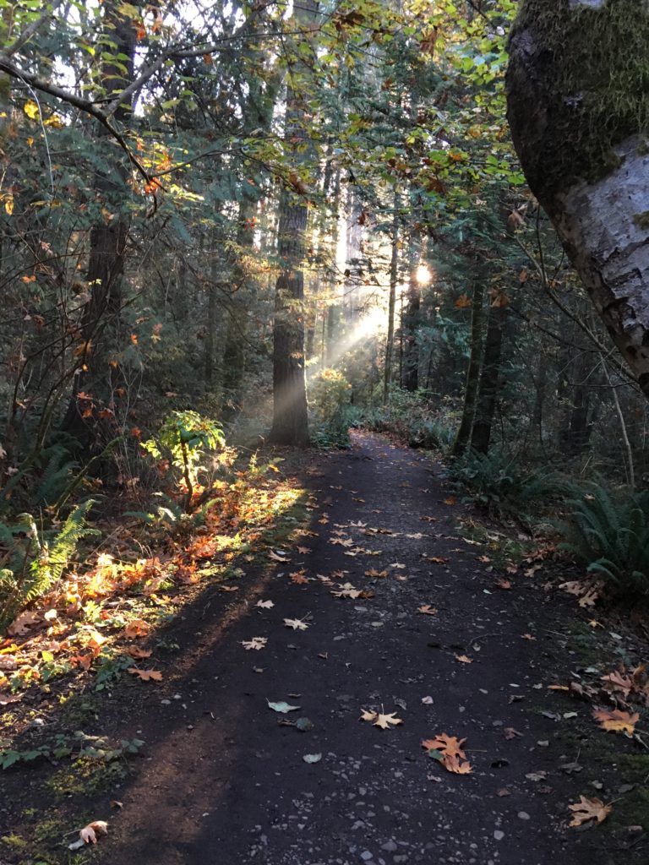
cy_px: 432
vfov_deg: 61.7
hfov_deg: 48.2
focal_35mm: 29
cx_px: 324
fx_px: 725
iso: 160
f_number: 2.2
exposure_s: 1/30
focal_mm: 4.15
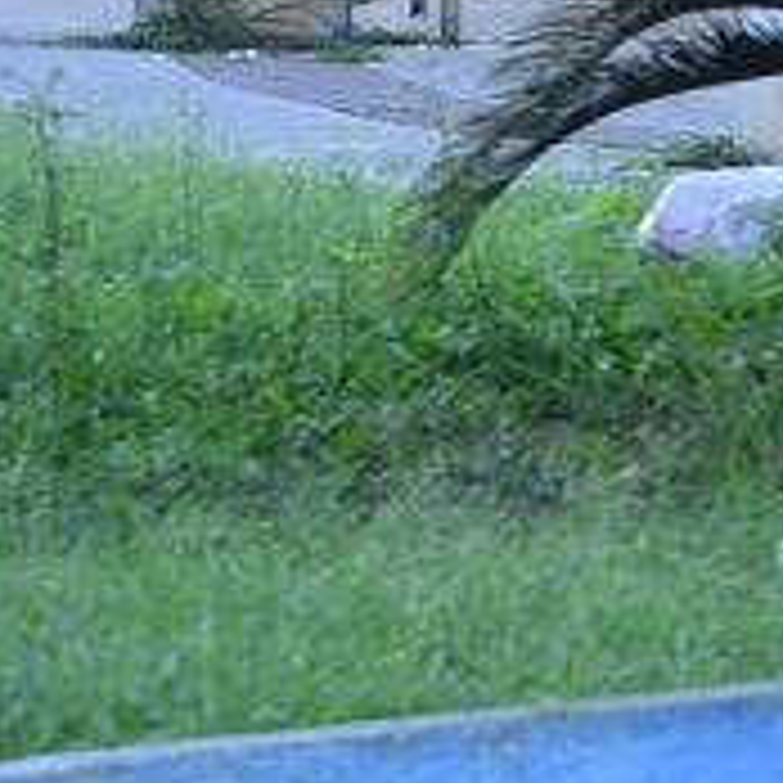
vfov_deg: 6.1
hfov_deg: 6.0
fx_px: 7191
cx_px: 1935
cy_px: -634
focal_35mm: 281
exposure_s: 1/250
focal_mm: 48
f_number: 5
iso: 720
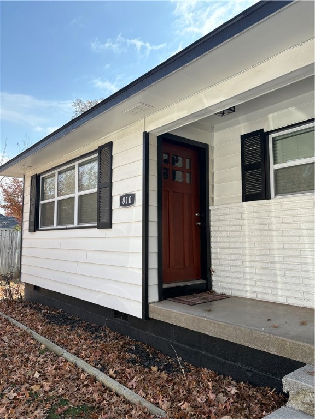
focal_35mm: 26
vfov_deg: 67.3
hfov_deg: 53.1
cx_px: 158
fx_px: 315
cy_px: 210
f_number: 1.6
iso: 64
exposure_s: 1/1626
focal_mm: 5.96
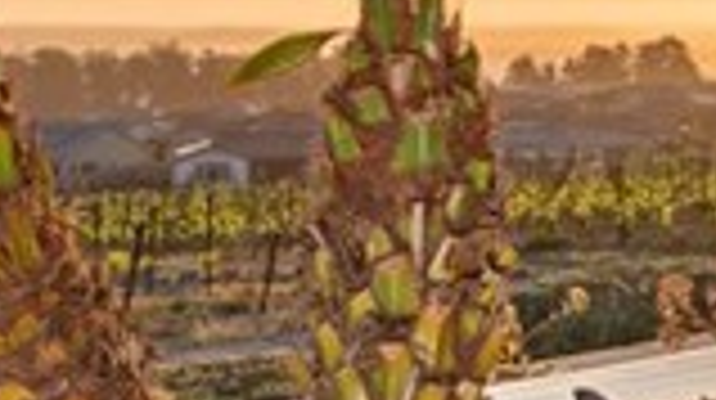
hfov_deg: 15.0
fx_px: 2181
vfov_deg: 10.3
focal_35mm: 115
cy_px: -124
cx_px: 1450
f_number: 9.5
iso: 160
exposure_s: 1/20
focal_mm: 17
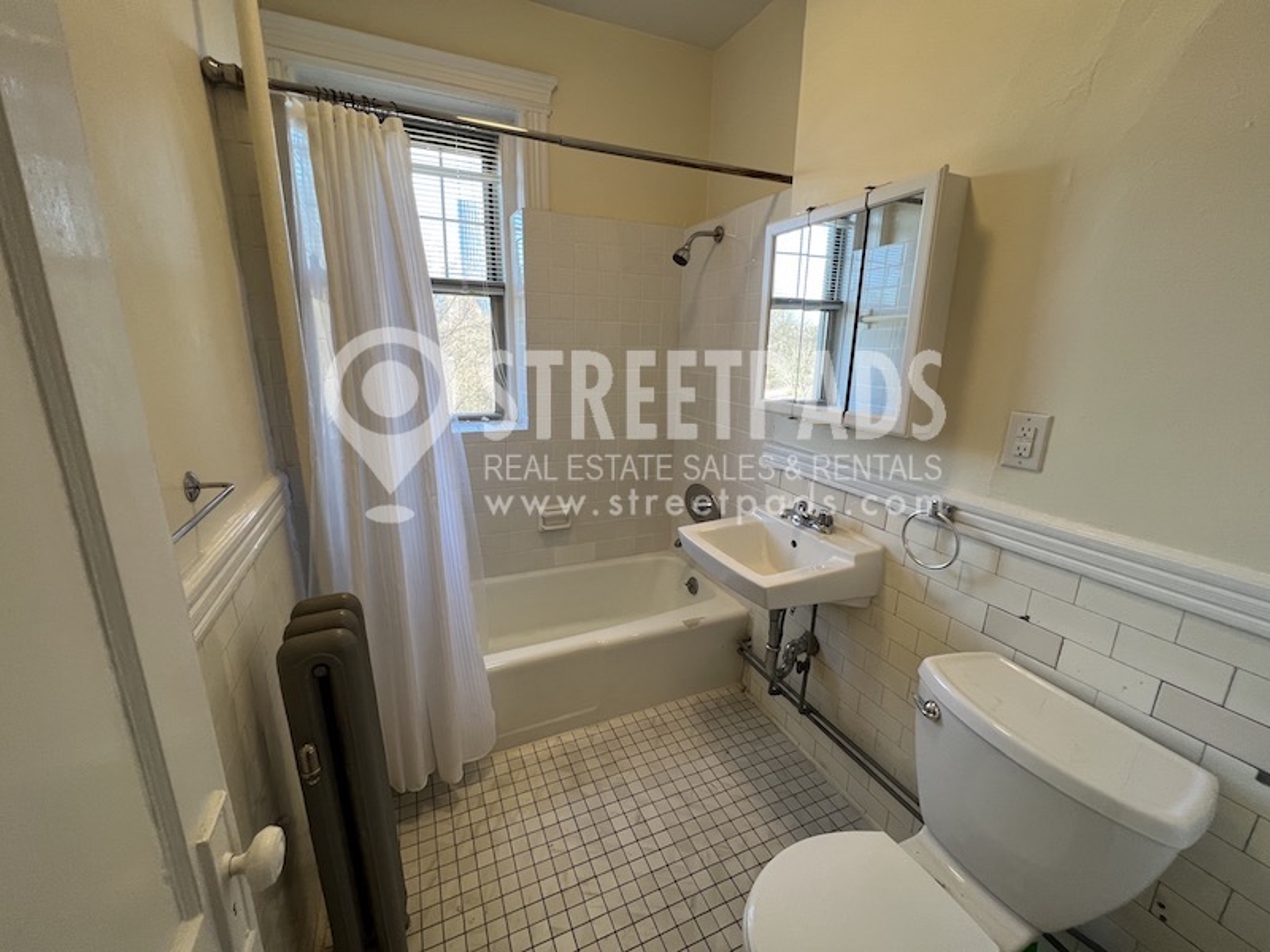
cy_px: 476
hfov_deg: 106.2
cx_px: 635
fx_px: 477
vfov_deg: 89.9
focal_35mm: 13
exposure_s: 1/120
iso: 100
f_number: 1.8
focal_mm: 1.57
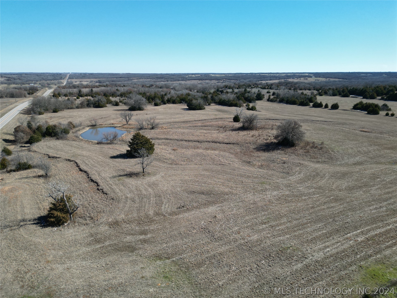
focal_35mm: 24
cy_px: 149
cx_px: 198
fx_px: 275
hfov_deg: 71.6
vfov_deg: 56.8
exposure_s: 1/2500
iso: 140
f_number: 1.7
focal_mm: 6.72
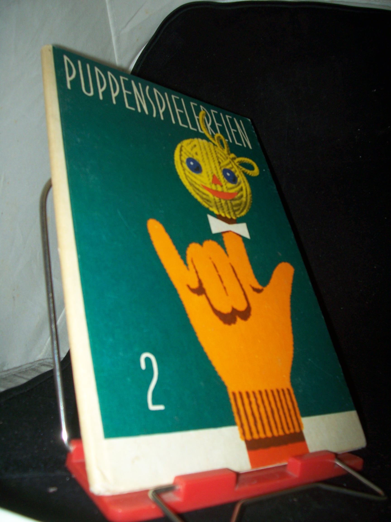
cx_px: 196
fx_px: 512
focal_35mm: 34
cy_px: 261
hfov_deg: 41.8
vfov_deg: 54.0
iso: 80
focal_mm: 5.6
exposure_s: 1/60
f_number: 2.7
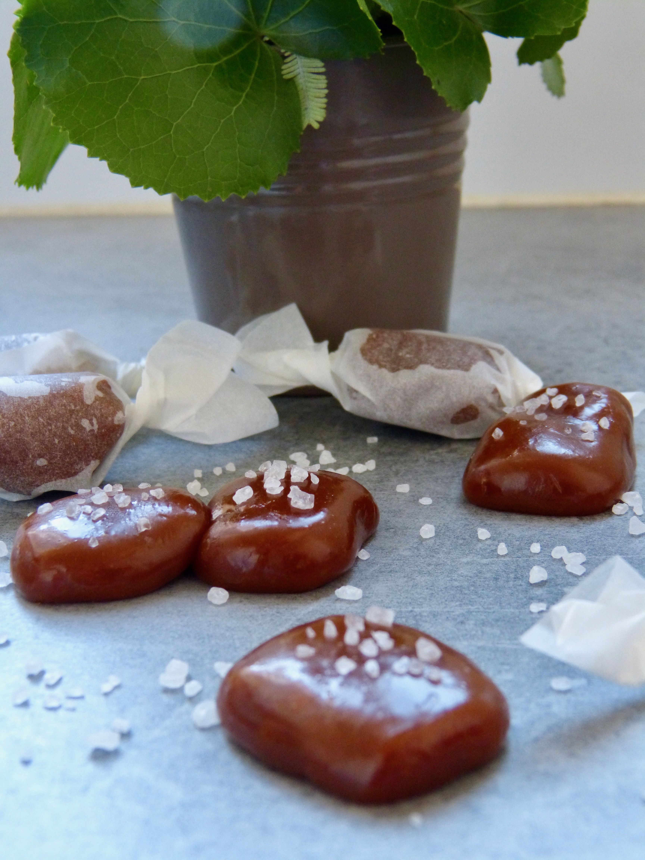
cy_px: 430
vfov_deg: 34.3
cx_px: 322
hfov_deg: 26.1
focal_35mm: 56
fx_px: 1391
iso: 400
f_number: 3.2
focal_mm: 10
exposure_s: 1/30
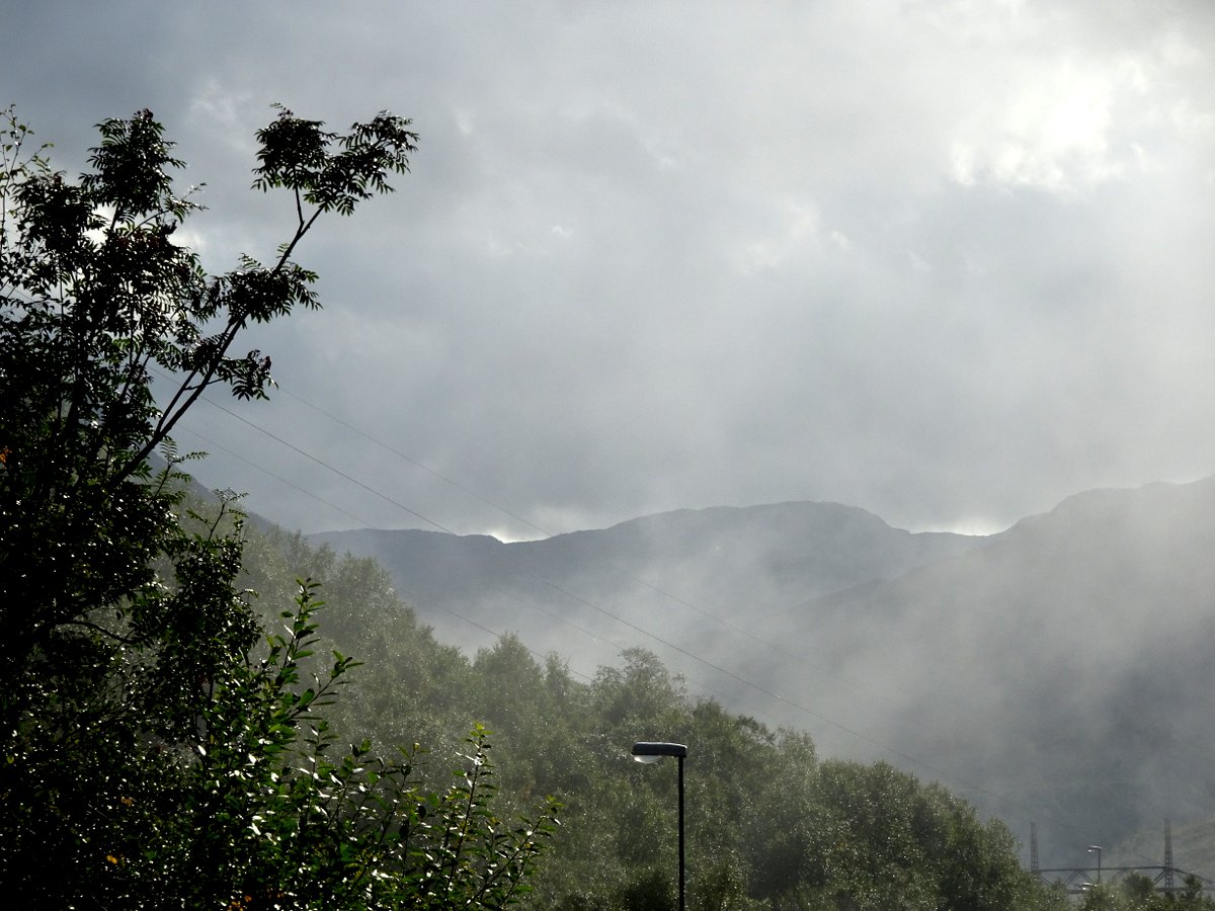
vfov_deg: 7.7
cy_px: 456
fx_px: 6809
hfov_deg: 10.2
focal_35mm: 194
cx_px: 608
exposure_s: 1/800
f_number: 6.3
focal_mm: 33.17
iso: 80
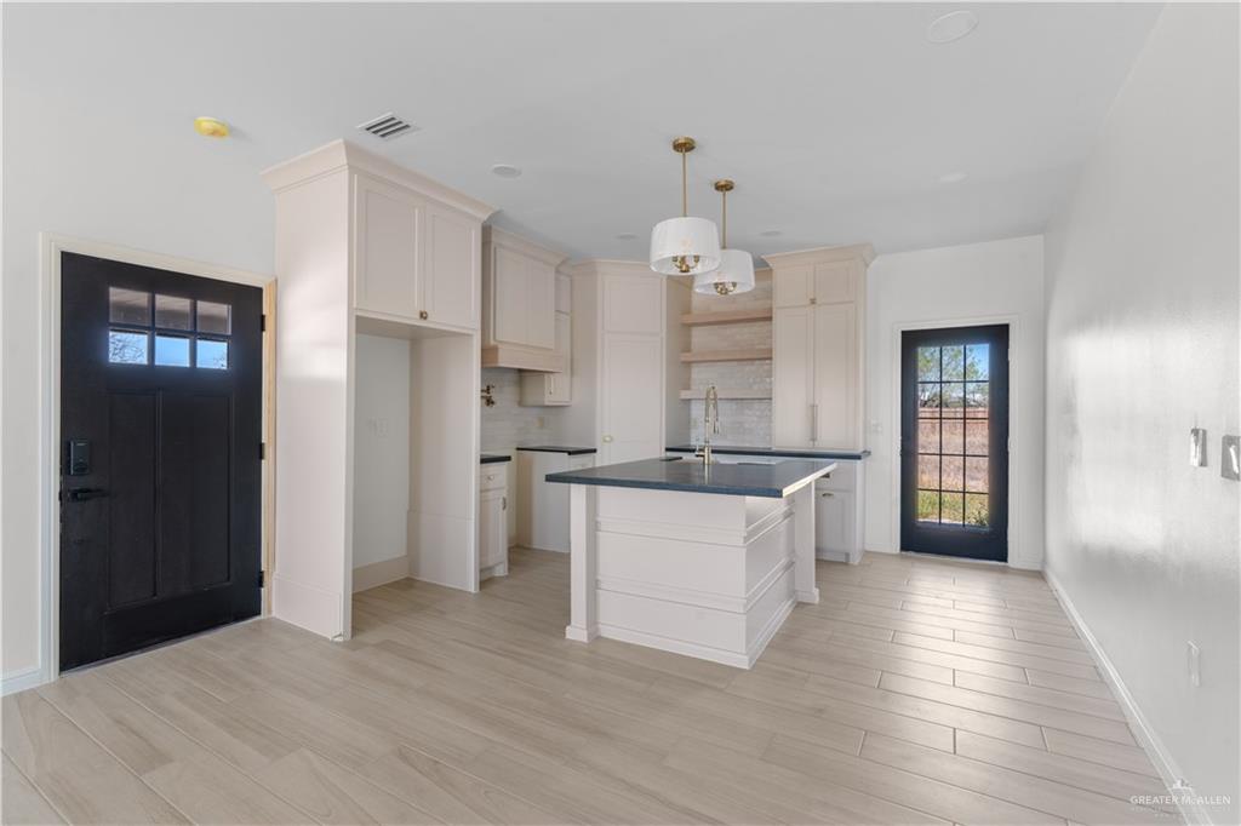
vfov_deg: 73.7
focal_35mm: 16
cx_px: 620
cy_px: 413
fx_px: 551
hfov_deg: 96.8
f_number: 10
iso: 200
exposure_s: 1/1.25
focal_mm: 16
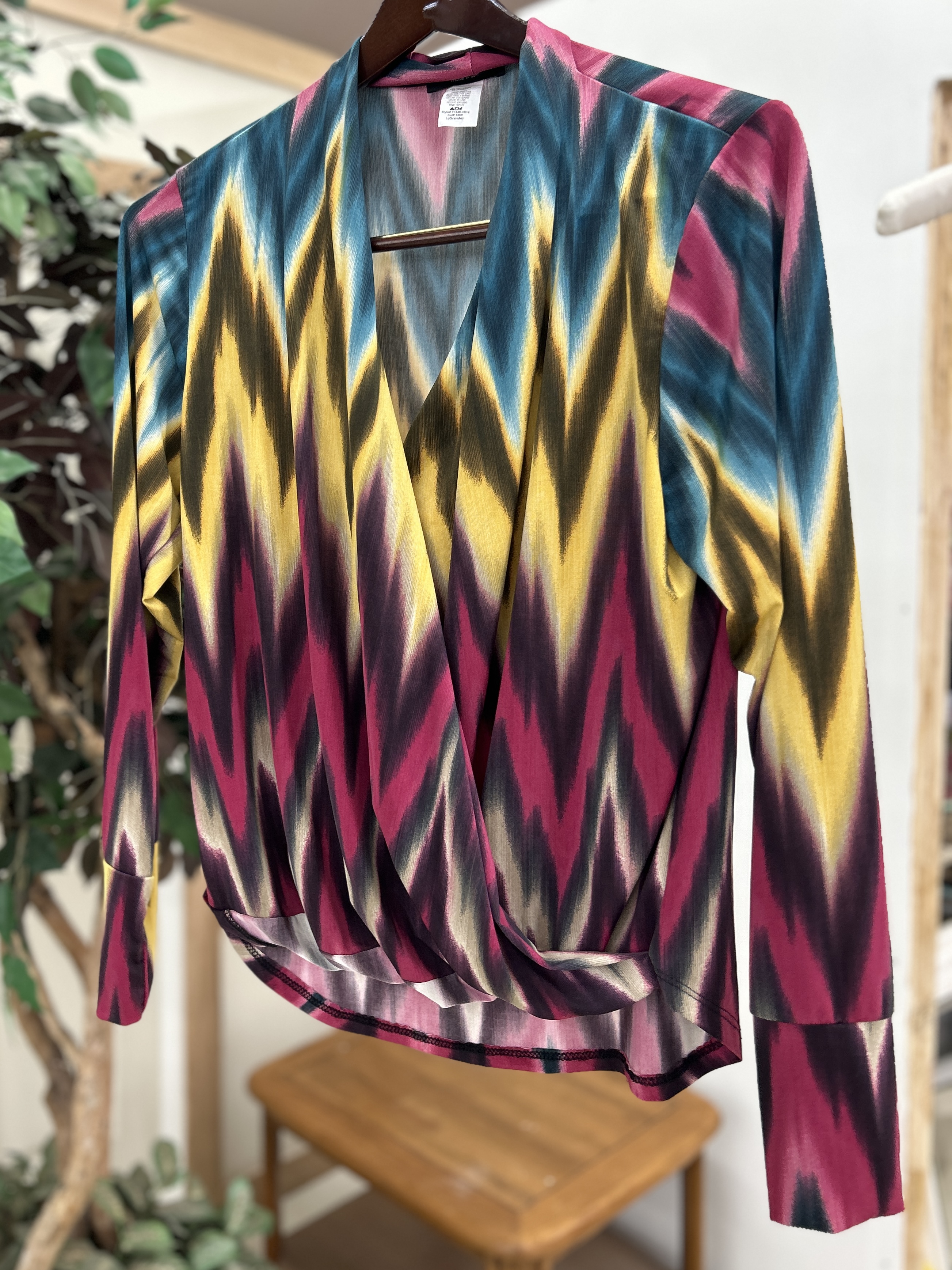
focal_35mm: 26
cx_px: 476
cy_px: 635
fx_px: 953
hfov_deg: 53.1
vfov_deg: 67.3
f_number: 1.5
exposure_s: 1/60
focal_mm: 5.7
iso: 80
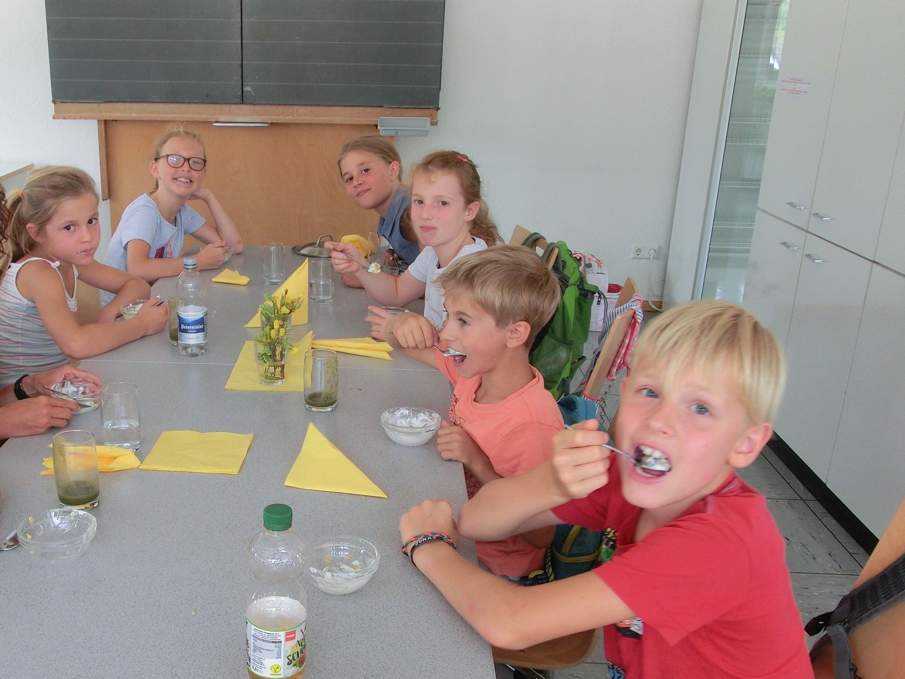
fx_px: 1098
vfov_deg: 34.2
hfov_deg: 44.2
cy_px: 423
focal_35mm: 42
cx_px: 306
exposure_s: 1/60
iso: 160
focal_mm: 5.25
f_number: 3.5
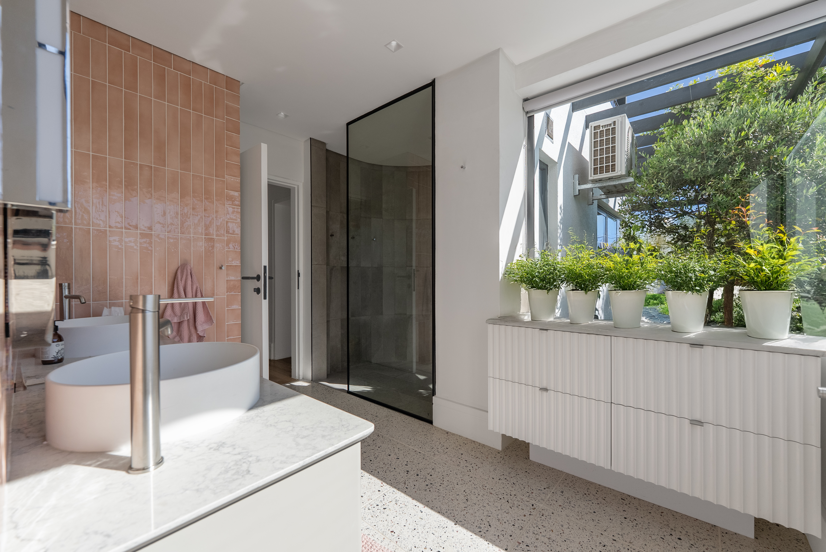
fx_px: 321
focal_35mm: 14
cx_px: 413
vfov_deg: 81.3
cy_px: 276
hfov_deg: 104.2
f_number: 6.3
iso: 320
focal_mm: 14
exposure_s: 1/800
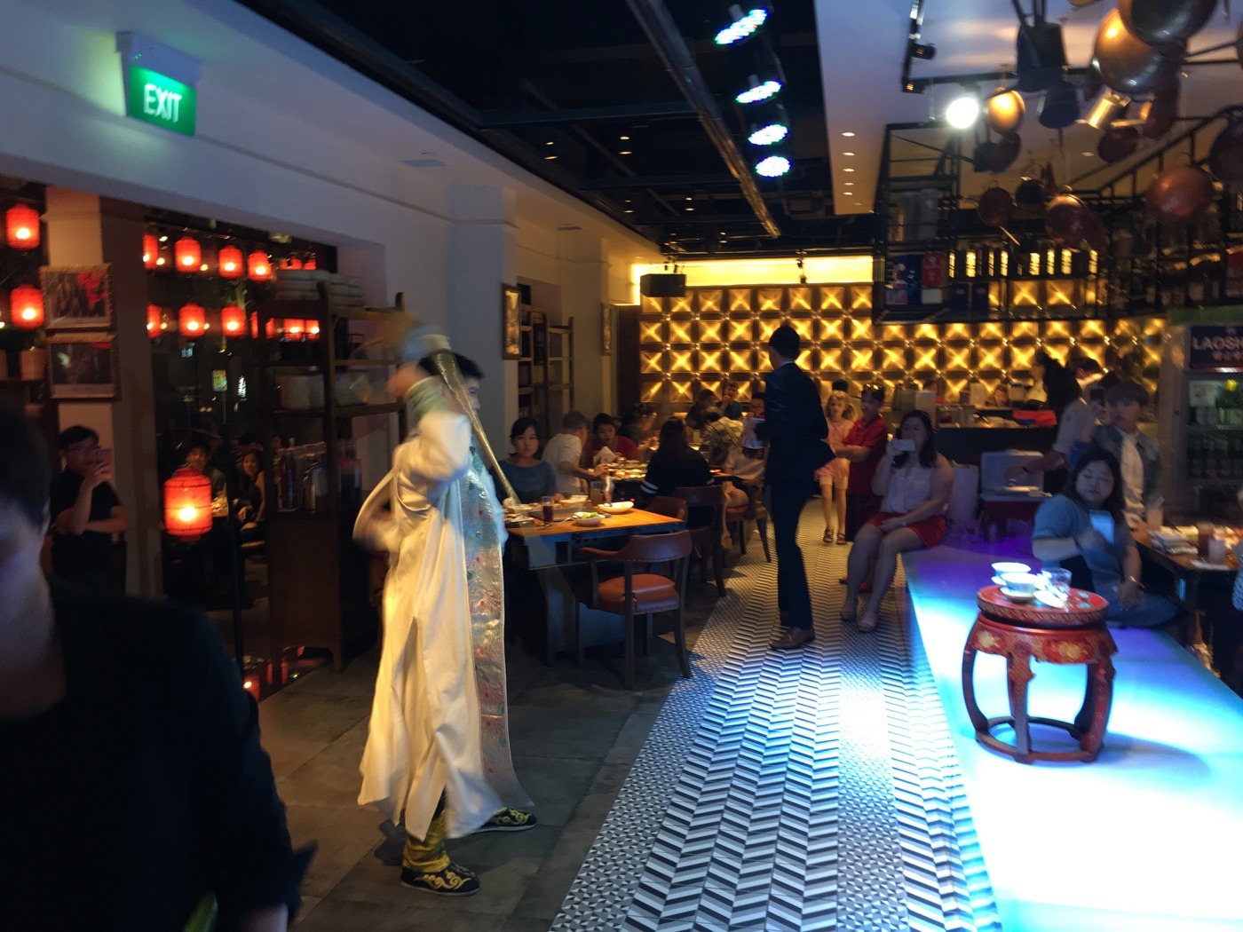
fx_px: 1041
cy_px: 466
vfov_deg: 48.2
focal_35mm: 29
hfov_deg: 61.7
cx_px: 622
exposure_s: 1/33
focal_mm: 4.15
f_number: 2.2
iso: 80
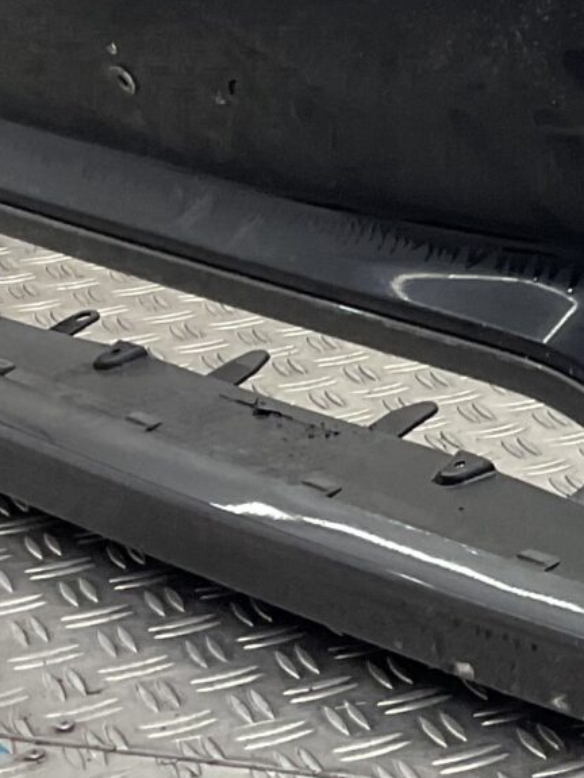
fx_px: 2902
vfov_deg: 14.9
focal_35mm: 129
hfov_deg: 10.9
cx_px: 976
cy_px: -111
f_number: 1.8
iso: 32
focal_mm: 3
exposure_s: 1/120
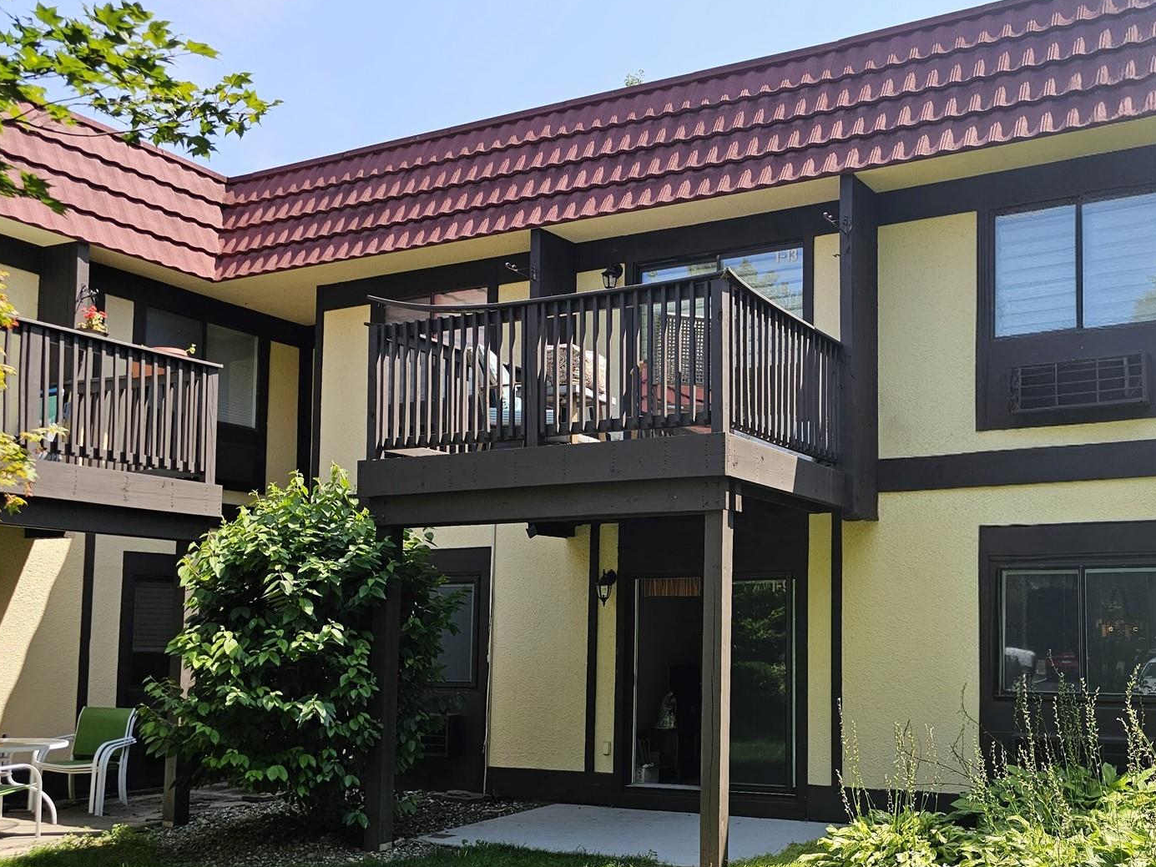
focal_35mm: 34
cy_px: 562
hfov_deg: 52.2
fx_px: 1136
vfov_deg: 41.4
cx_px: 831
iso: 20
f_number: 1.7
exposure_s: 1/461
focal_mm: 6.3
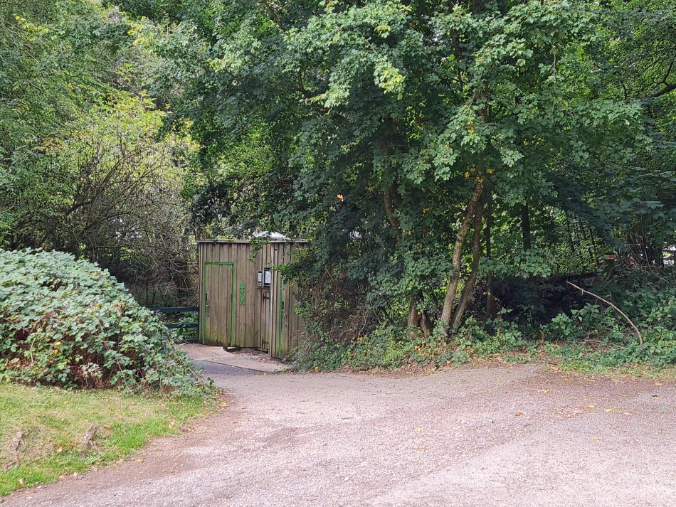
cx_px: 338
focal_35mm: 26
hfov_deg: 67.3
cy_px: 254
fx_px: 508
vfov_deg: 53.1
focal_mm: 5.4
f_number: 1.8
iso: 50
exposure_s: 1/155
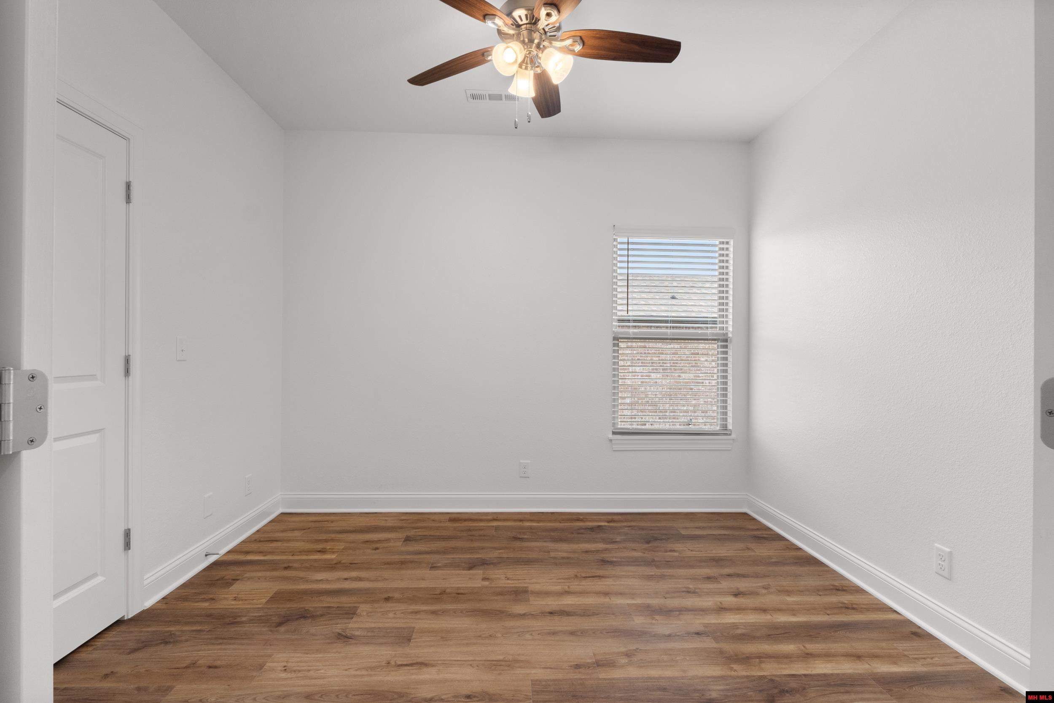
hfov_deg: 92.4
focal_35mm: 17
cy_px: 352
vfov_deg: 69.7
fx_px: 505
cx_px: 527
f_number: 9
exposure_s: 1/1.25
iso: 200
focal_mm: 11.5
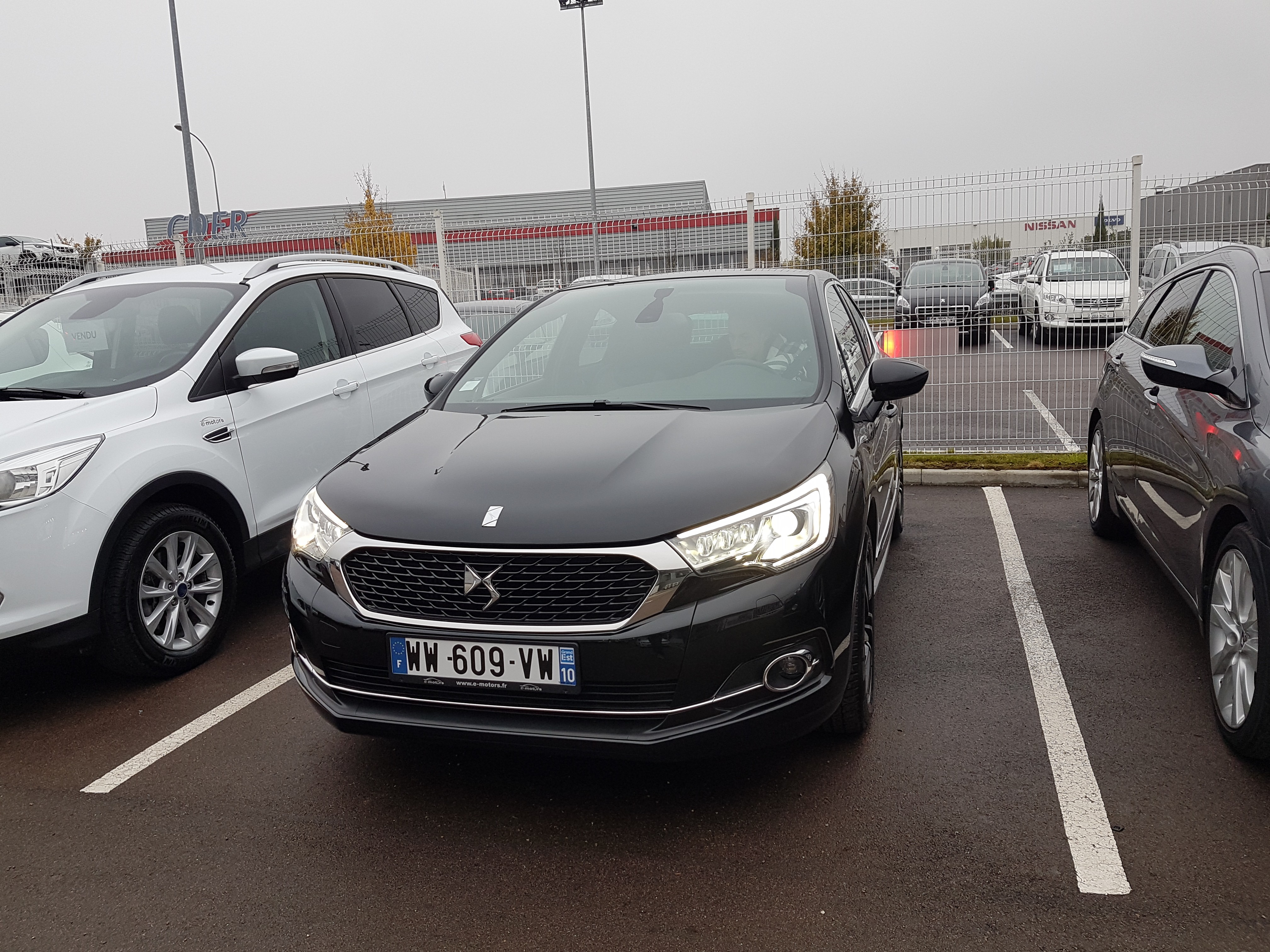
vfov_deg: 53.1
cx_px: 635
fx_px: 954
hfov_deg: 67.3
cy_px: 476
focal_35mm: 26
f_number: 1.7
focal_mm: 4.2
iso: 40
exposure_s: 1/140
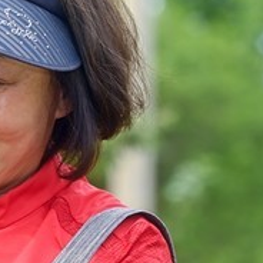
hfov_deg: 4.7
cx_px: -222
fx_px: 3180
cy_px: 194
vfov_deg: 4.7
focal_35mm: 370
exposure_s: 1/200
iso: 100
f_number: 4
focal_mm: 116
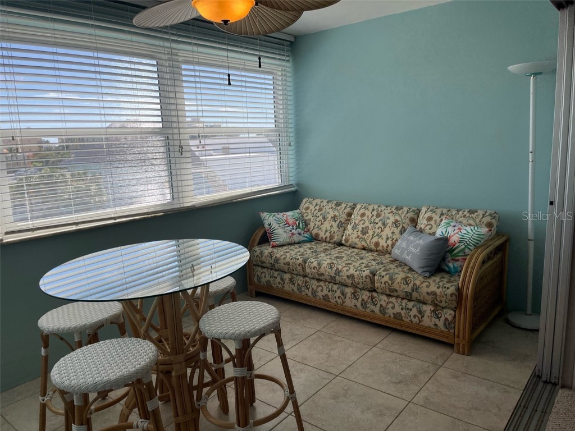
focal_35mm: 26
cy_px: 216
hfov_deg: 67.3
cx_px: 288
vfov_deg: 53.1
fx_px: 432
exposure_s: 1/935
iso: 50
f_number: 1.6
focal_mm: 5.1
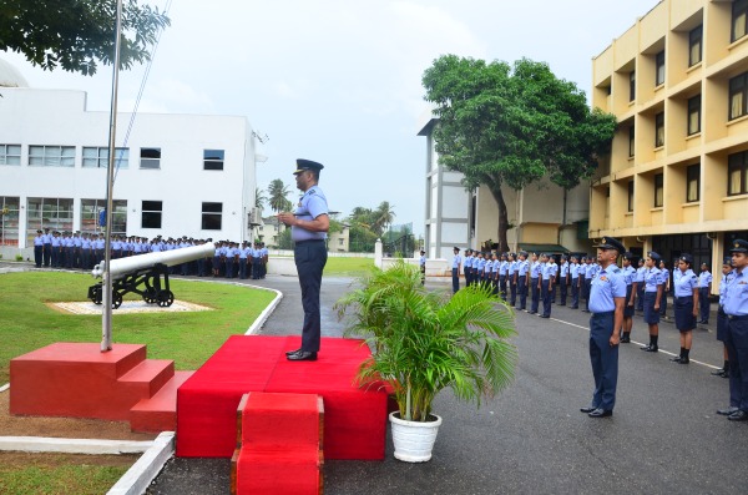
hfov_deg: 67.5
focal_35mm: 27
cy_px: 248
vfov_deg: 47.7
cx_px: 374
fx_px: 560
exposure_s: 1/80
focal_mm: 18
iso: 250
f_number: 6.3
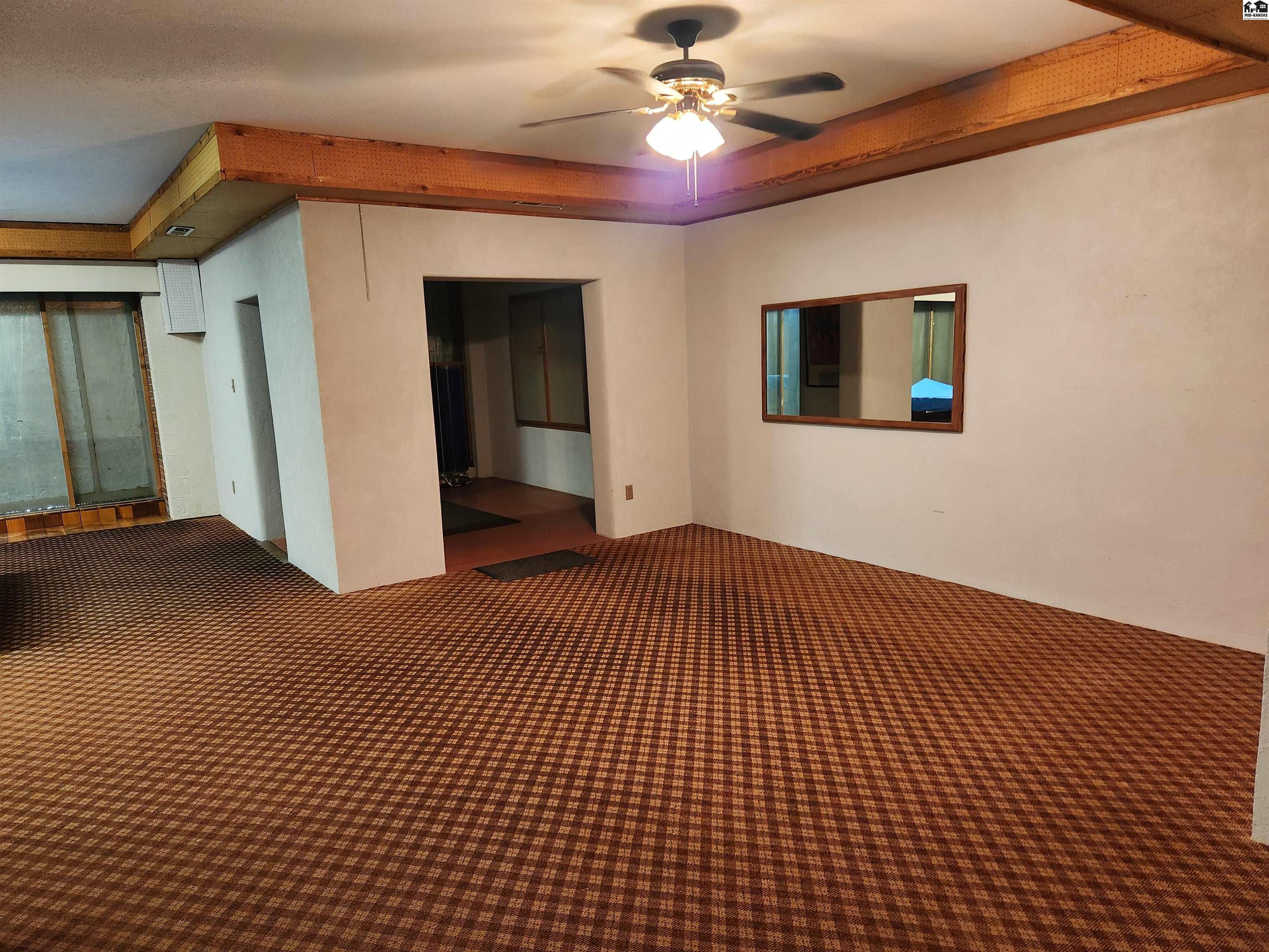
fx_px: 843
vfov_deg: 58.9
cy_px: 476
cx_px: 634
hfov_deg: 73.9
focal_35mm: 23
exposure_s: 1/60
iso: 640
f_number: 1.8
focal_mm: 5.4
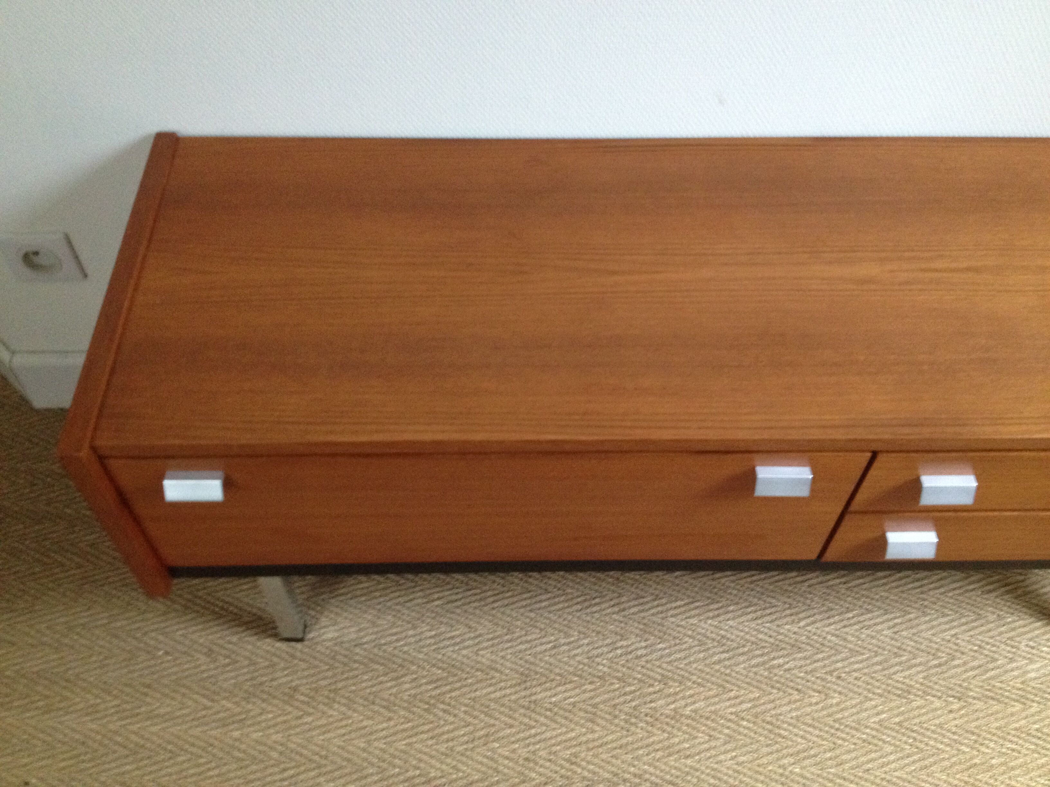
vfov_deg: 40.7
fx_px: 1062
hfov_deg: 52.6
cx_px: 525
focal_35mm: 35
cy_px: 394
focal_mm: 4.28
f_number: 2.4
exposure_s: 1/15
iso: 320
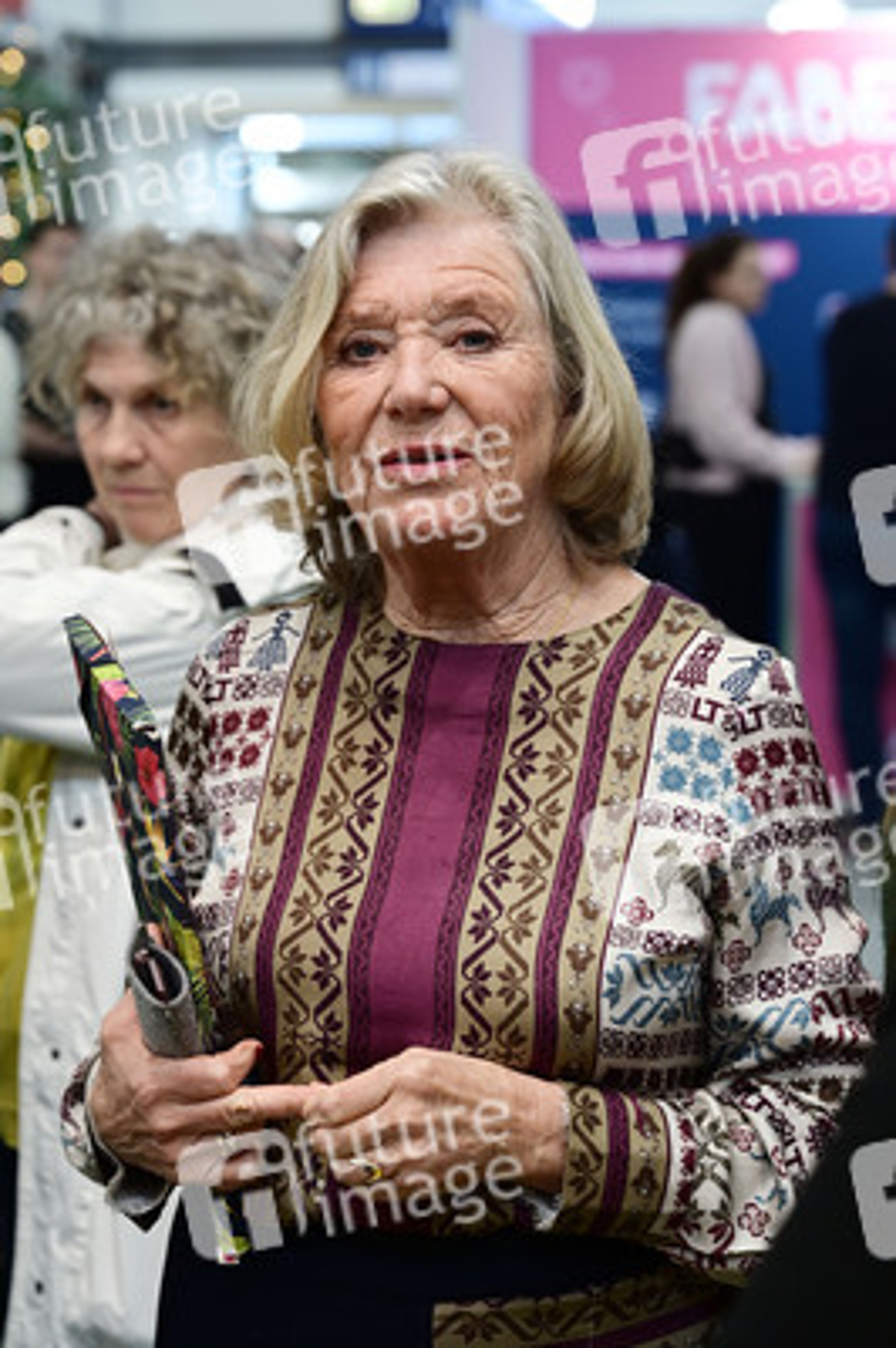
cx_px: 448
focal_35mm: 70
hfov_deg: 19.4
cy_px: 674
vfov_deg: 28.9
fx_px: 2618
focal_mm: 70
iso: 1600
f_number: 4.5
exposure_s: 1/200
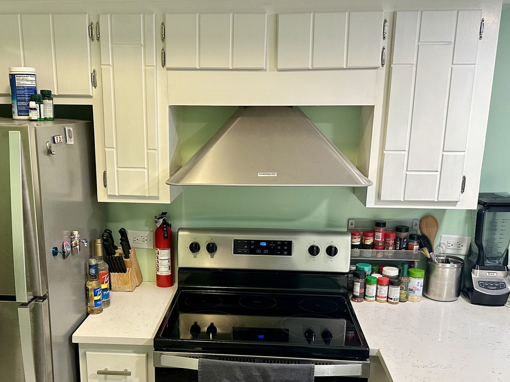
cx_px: 212
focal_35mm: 38
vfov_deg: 37.4
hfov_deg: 48.8
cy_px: 248
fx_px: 560
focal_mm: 6.86
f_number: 1.78
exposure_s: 1/120
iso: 200
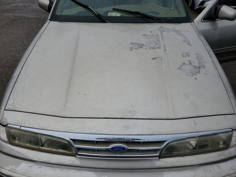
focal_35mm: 26
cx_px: 118
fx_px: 177
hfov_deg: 67.3
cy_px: 88
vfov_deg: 53.1
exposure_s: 1/1667
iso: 50
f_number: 1.5
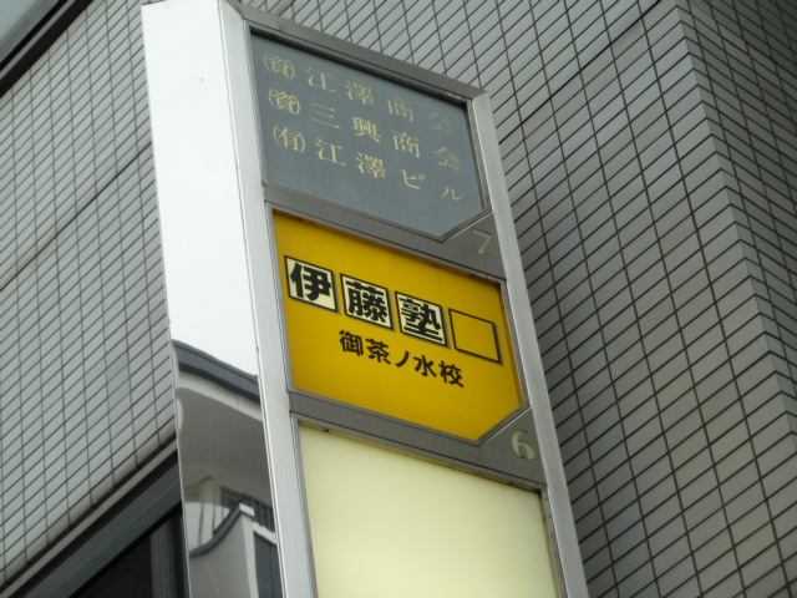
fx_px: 2740
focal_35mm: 119
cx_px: 398
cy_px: 299
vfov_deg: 12.5
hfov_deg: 16.6
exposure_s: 1/50
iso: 100
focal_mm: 19.5
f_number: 4.4
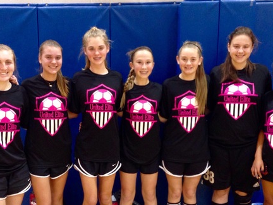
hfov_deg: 34.9
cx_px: 119
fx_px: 434
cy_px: 130
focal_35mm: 55
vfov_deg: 26.5
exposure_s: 1/20
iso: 160
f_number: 2.4
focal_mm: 4.12
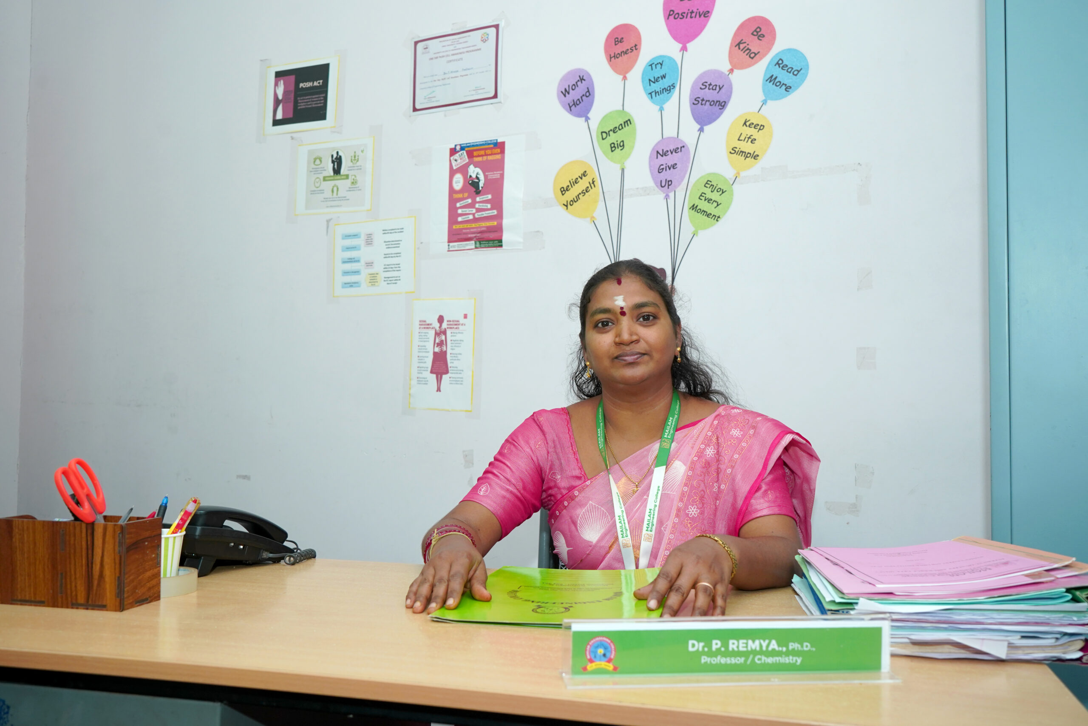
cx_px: 544
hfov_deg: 58.7
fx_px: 967
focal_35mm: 32
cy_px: 363
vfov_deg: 41.1
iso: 1000
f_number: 6.3
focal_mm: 32
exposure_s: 1/125
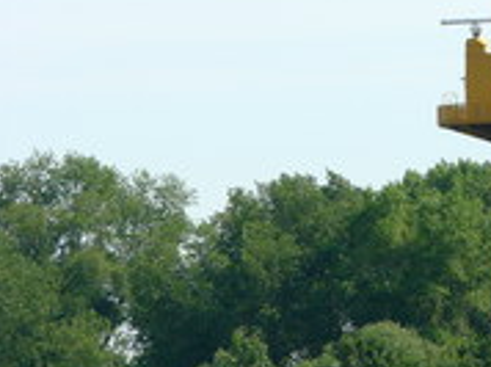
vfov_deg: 2.4
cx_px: 546
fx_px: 8697
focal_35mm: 614
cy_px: 108
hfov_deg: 3.2
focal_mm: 44.9
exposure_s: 1/400
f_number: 5.6
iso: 100
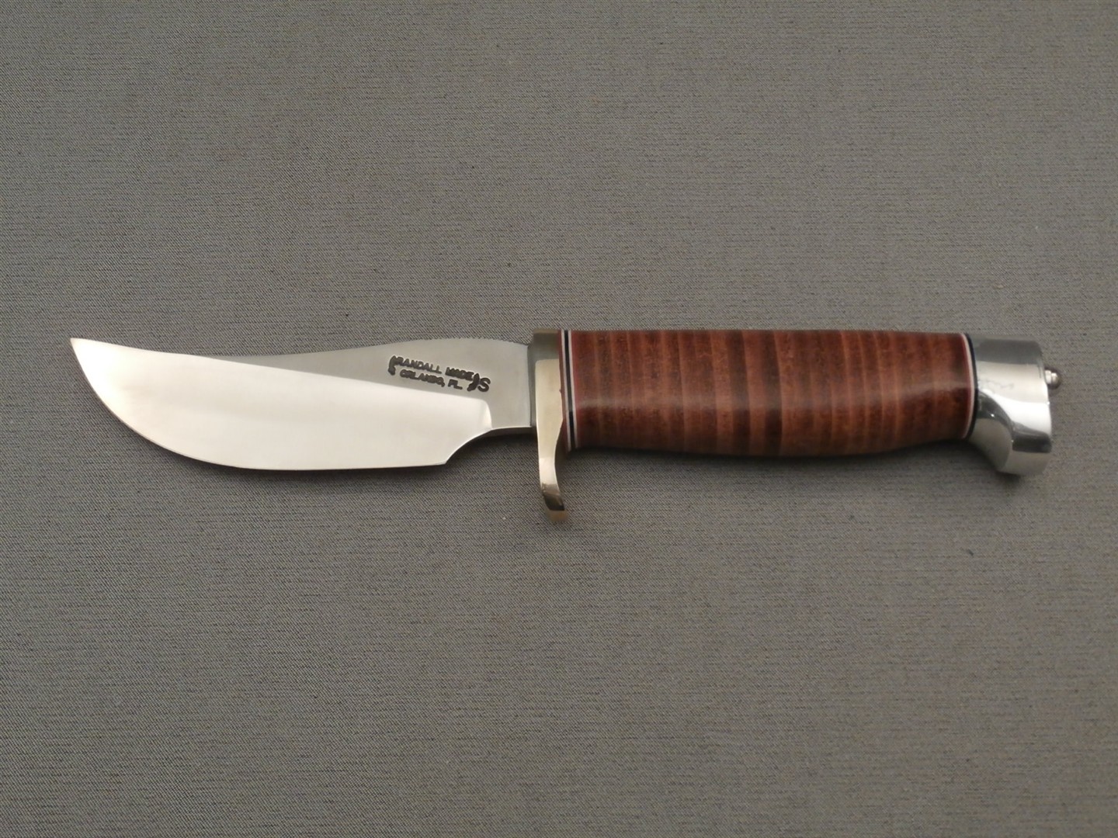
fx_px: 1324
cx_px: 559
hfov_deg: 45.8
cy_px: 419
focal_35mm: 41
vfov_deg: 35.1
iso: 400
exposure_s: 1/25
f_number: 3.6
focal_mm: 7.28
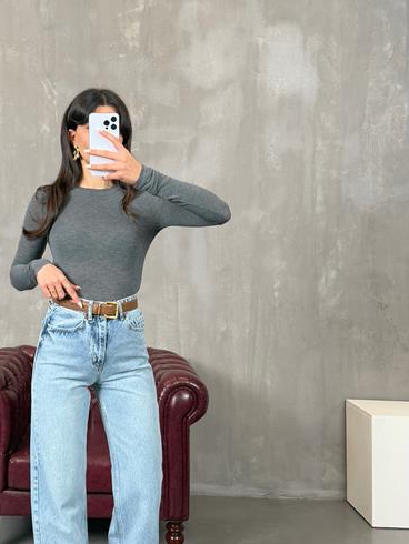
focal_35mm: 46
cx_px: 109
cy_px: 255
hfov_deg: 31.1
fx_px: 724
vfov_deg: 41.2
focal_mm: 6.76
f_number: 1.78
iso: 200
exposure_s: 1/120
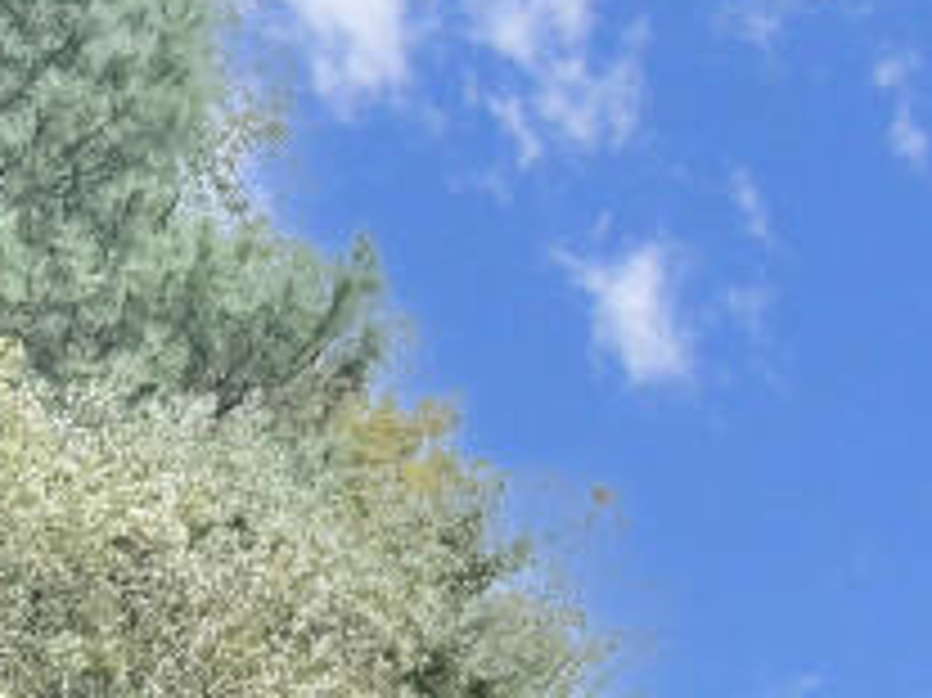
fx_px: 3202
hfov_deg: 15.3
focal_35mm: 119
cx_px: -459
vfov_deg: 10.8
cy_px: 1599
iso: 80
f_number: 1.78
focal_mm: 6.76
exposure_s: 1/467
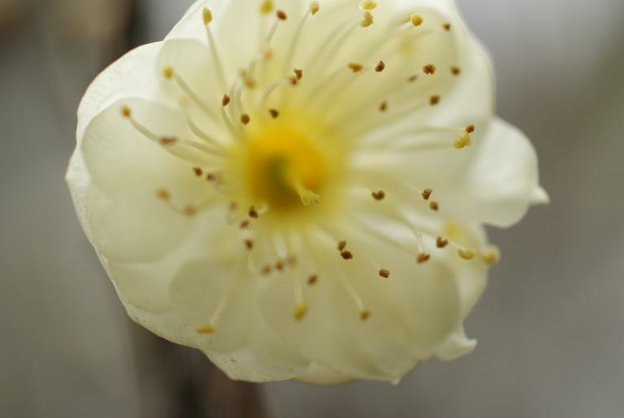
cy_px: 202
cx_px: 319
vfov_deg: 17.5
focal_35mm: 78
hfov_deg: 26.0
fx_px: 1354
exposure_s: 1/80
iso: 200
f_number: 2.8
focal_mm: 50
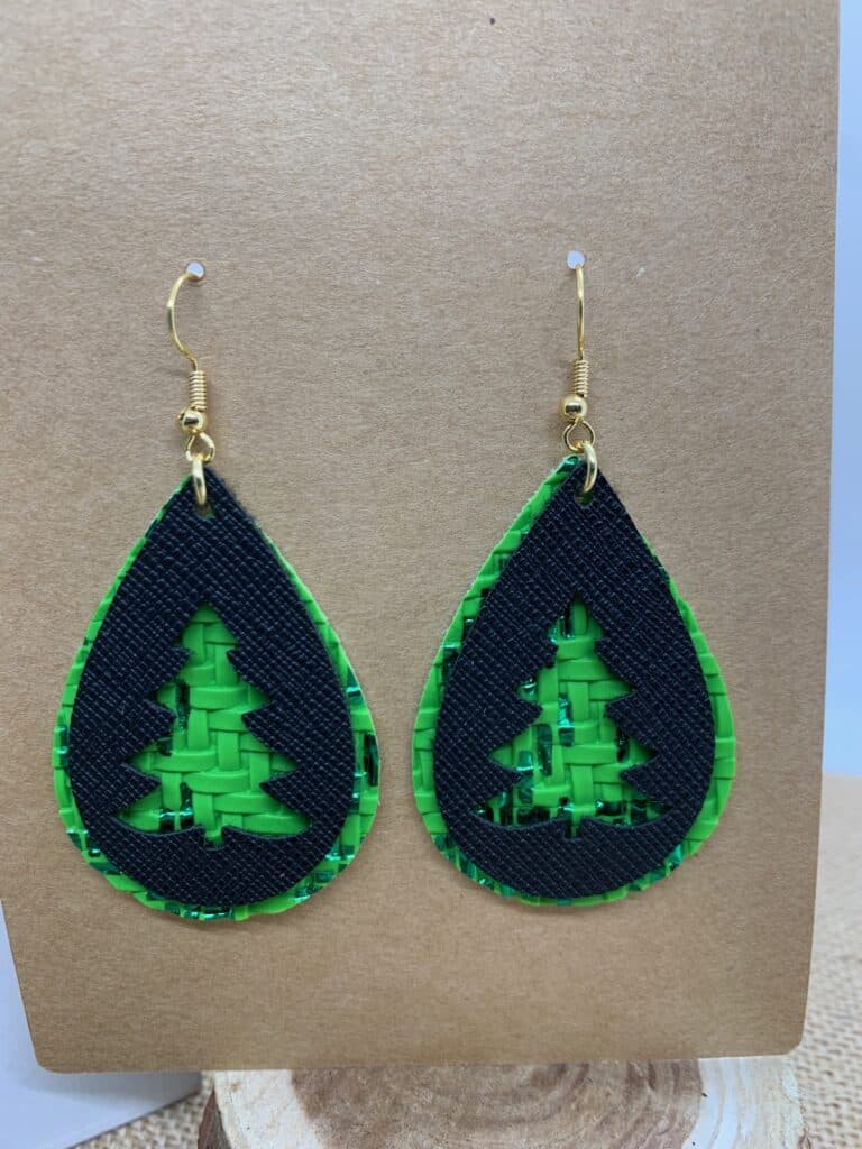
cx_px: 431
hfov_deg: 53.1
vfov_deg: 67.3
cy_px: 574
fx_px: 863
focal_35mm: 26
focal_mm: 4.25
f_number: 1.8
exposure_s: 1/60
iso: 50
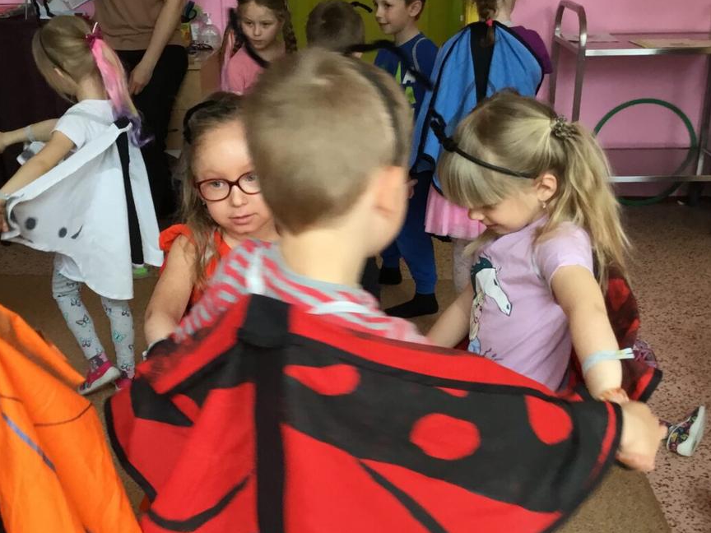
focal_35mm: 48
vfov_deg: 30.1
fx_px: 986
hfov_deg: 39.5
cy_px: 342
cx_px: 297
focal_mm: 3.3
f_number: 2.4
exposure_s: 1/33
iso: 50
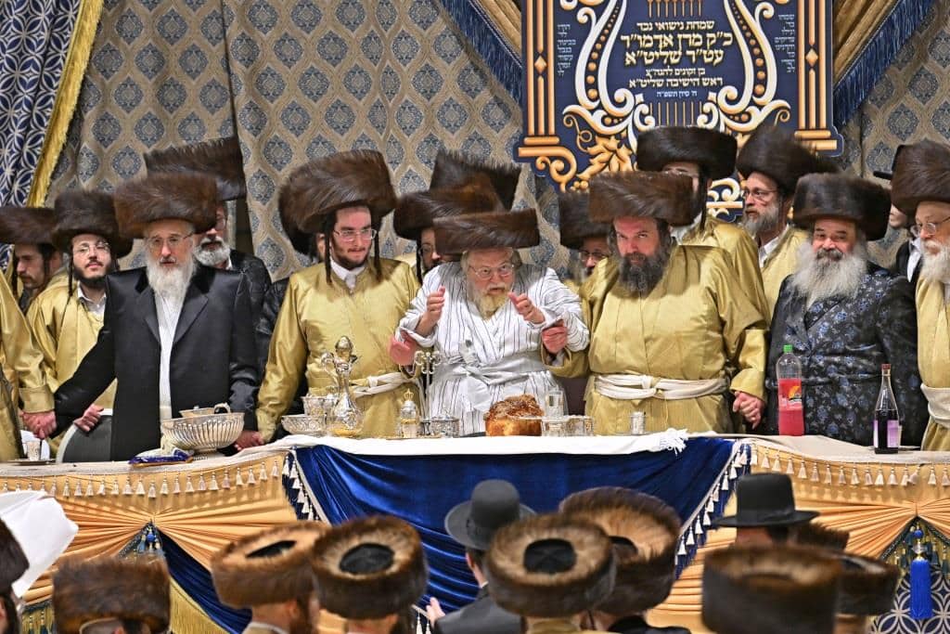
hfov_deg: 6.9
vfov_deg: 4.6
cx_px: 475
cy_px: 317
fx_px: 7917
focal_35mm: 300
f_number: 2.8
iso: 640
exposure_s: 1/250
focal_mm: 200
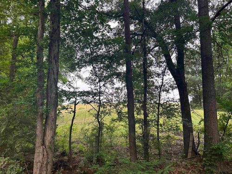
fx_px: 174
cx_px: 116
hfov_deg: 67.3
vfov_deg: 53.1
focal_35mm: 26
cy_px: 87
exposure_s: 1/137
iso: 64
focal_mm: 5.7
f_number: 1.5
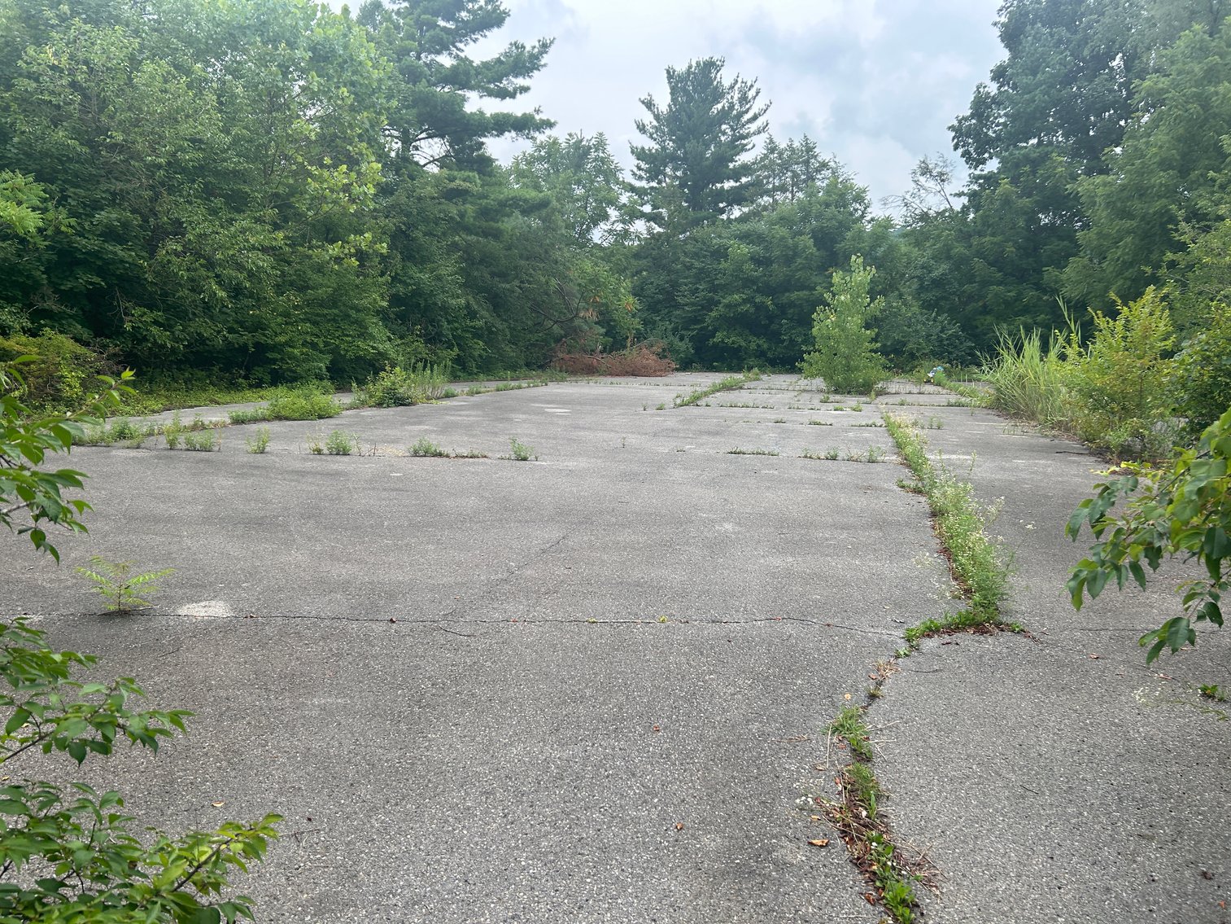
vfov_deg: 53.1
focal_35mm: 26
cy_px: 462
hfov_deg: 67.3
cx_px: 616
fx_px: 925
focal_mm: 5.7
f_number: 1.5
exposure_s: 1/1449
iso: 50
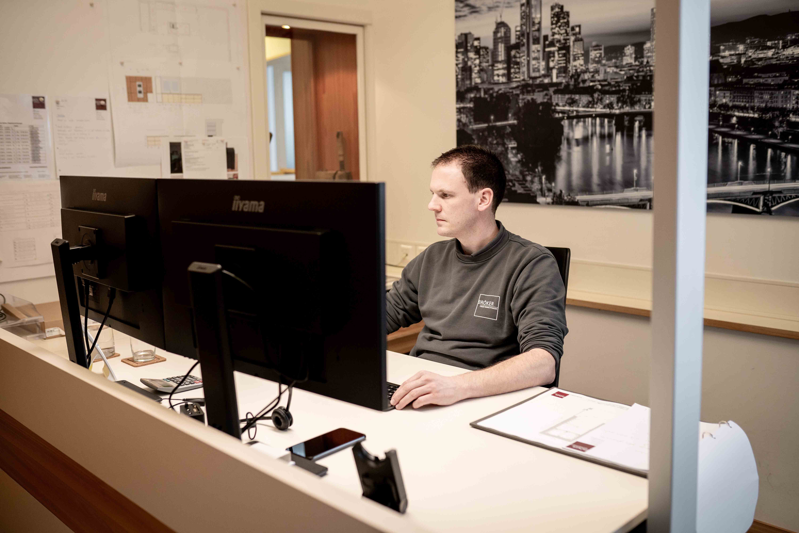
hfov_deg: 54.4
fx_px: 777
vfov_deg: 37.9
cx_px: 400
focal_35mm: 35
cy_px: 266
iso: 640
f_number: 2.5
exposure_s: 1/500
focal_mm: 35
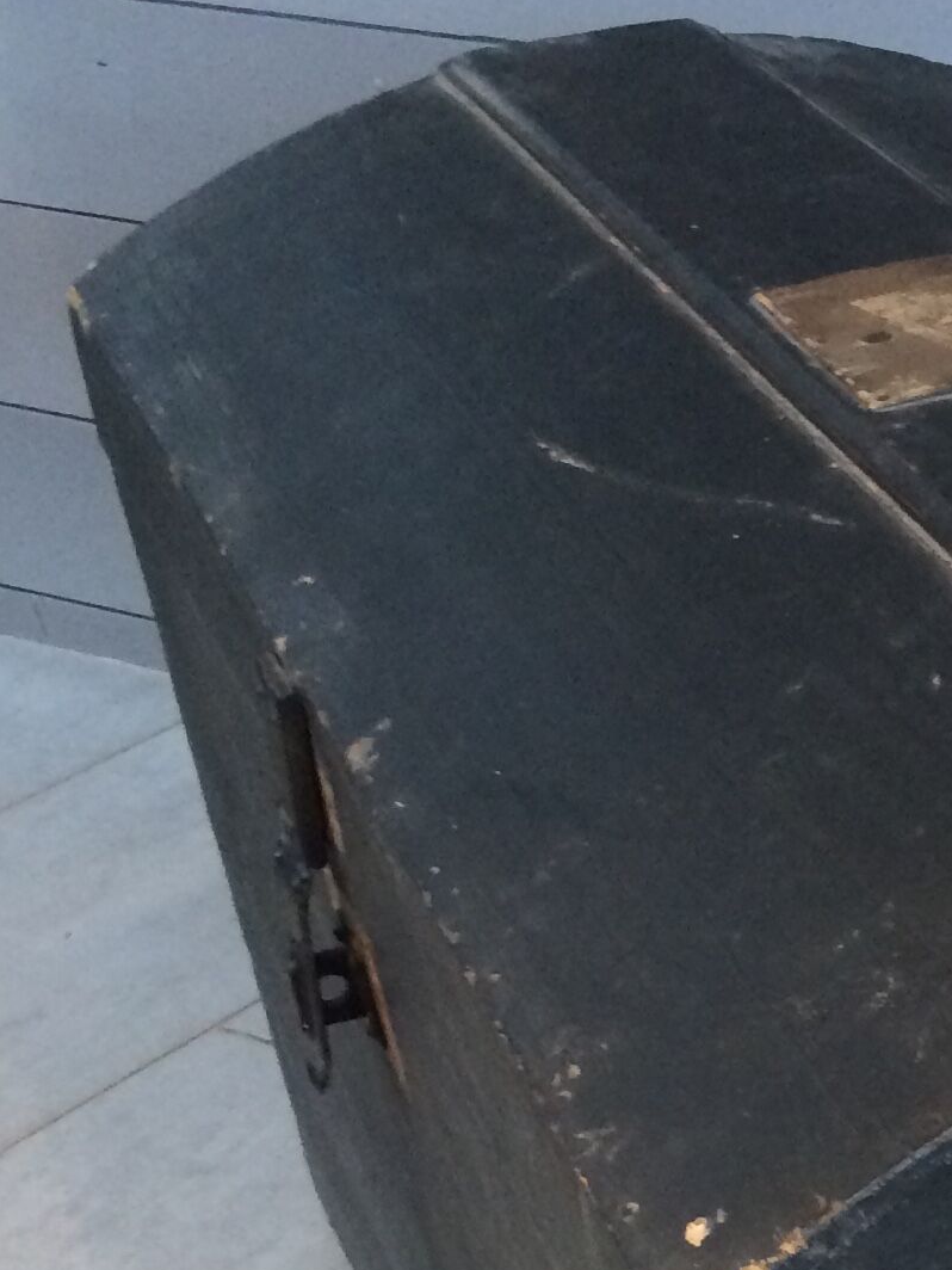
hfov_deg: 15.4
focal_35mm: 89
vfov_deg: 20.8
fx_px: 3264
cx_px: 1421
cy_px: 1459
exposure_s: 1/33
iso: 200
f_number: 2.2
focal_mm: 4.15
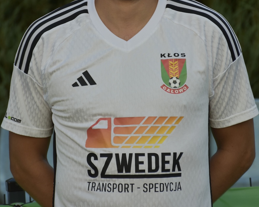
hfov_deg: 8.7
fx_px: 1702
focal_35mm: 222
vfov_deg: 7.0
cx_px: 130
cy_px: 48
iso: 125
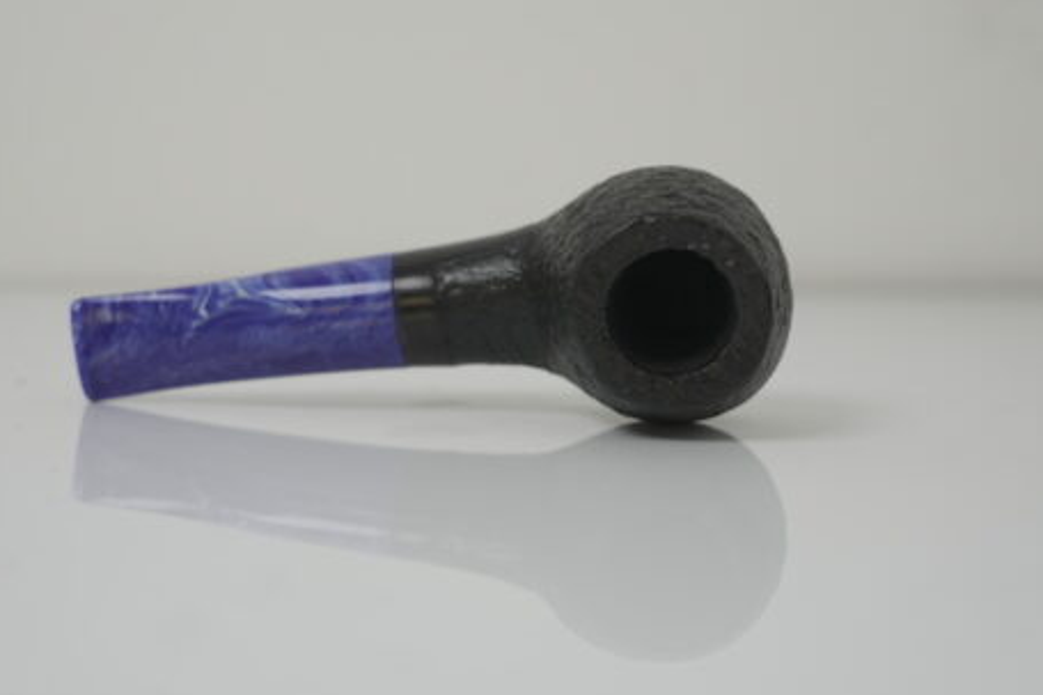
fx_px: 1796
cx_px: 513
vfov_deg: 21.9
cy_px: 344
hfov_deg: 32.4
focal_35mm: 62
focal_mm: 47
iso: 500
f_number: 5.6
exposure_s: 1/125
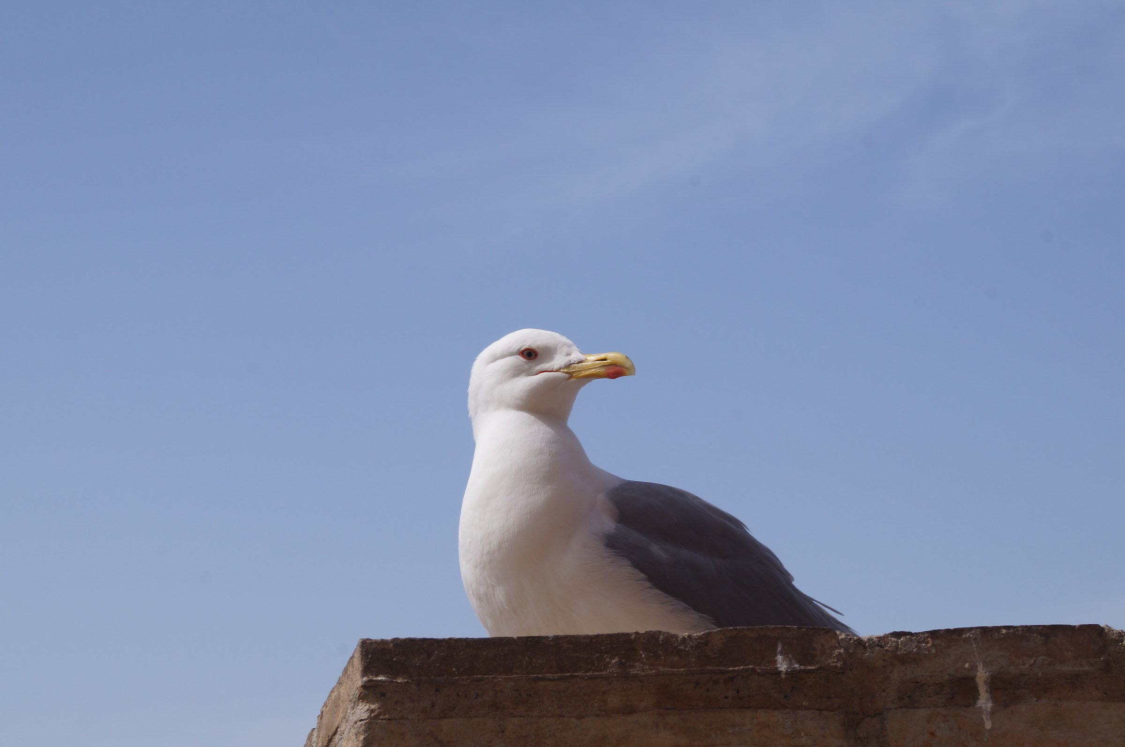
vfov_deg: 16.6
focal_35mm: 82
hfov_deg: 24.8
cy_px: 374
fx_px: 2559
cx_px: 562
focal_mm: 55
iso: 100
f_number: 16
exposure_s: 1/125
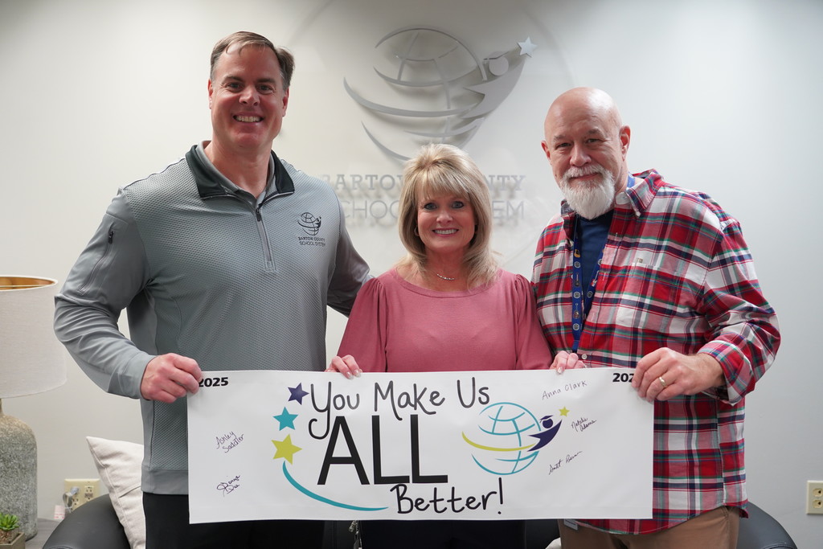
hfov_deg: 47.4
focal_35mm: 41
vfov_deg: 32.6
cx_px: 412
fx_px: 937
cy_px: 274
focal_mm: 41
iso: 1600
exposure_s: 1/160
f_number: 4
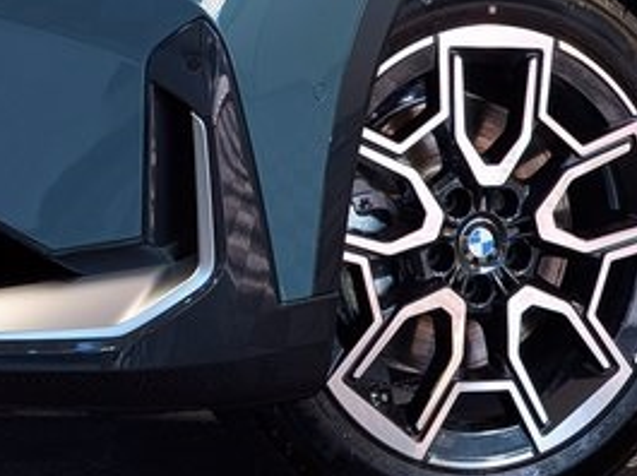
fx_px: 1709
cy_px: -230
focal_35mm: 93
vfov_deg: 14.8
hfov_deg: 21.0
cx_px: 216
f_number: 1.68
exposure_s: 1/120
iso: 30
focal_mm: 6.9
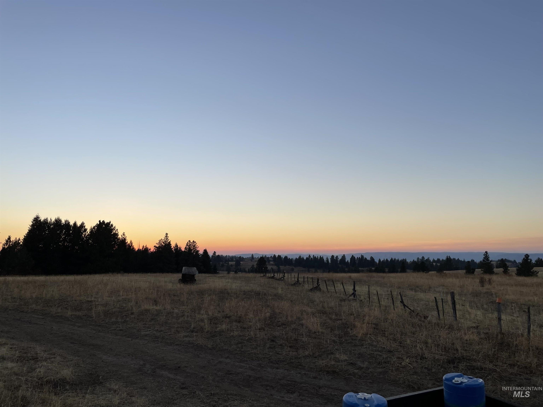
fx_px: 408
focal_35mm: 26
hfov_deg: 67.3
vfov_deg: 53.1
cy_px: 204
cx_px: 272
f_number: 1.6
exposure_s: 1/955
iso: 32
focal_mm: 4.2
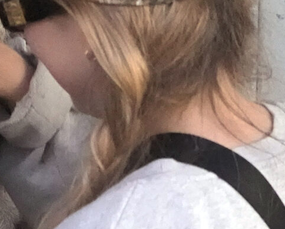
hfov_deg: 3.9
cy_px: 149
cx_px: -324
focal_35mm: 496
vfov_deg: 3.1
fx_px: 4187
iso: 16000
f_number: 5
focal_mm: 100
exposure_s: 1/160
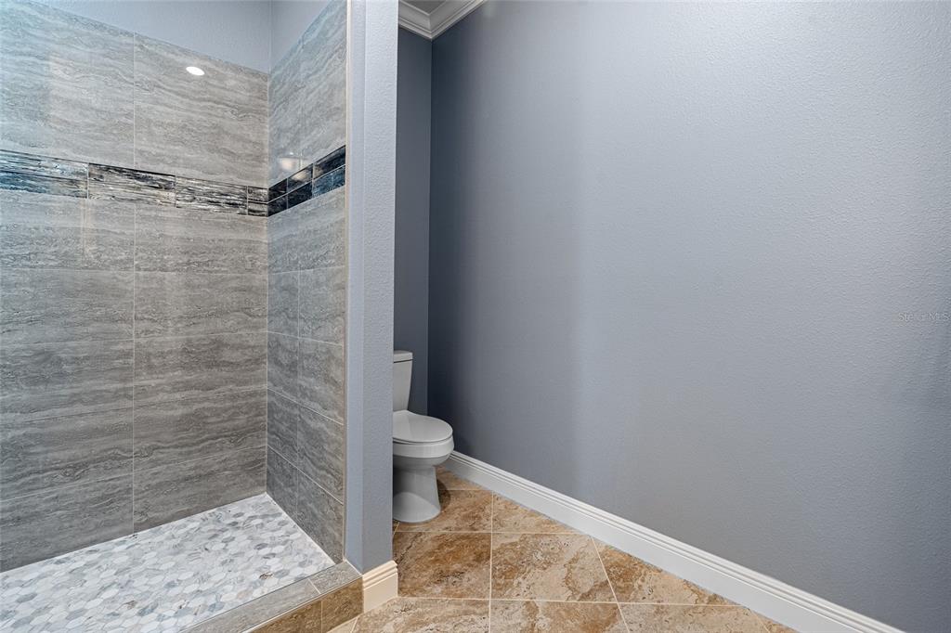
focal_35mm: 16
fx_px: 423
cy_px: 316
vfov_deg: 73.7
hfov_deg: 96.8
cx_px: 476
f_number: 8
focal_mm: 16
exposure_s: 1/125
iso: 400
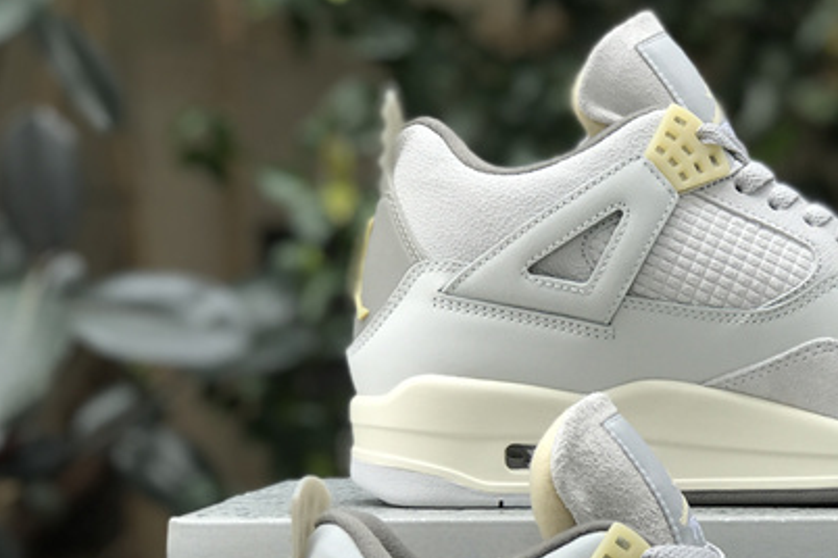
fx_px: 2537
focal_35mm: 109
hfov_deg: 18.5
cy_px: 484
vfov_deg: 12.5
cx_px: 725
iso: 20
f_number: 2.8
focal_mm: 6.6
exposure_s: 1/187
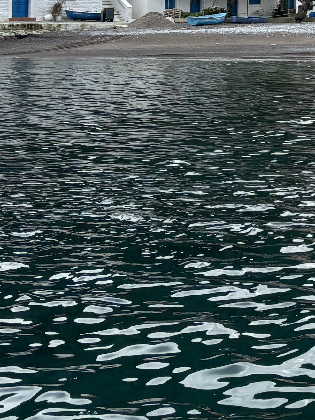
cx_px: 549
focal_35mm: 113
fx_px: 1371
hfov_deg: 12.1
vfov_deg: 16.5
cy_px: -111
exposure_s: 1/1248
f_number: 1.6
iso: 50
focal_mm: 5.96
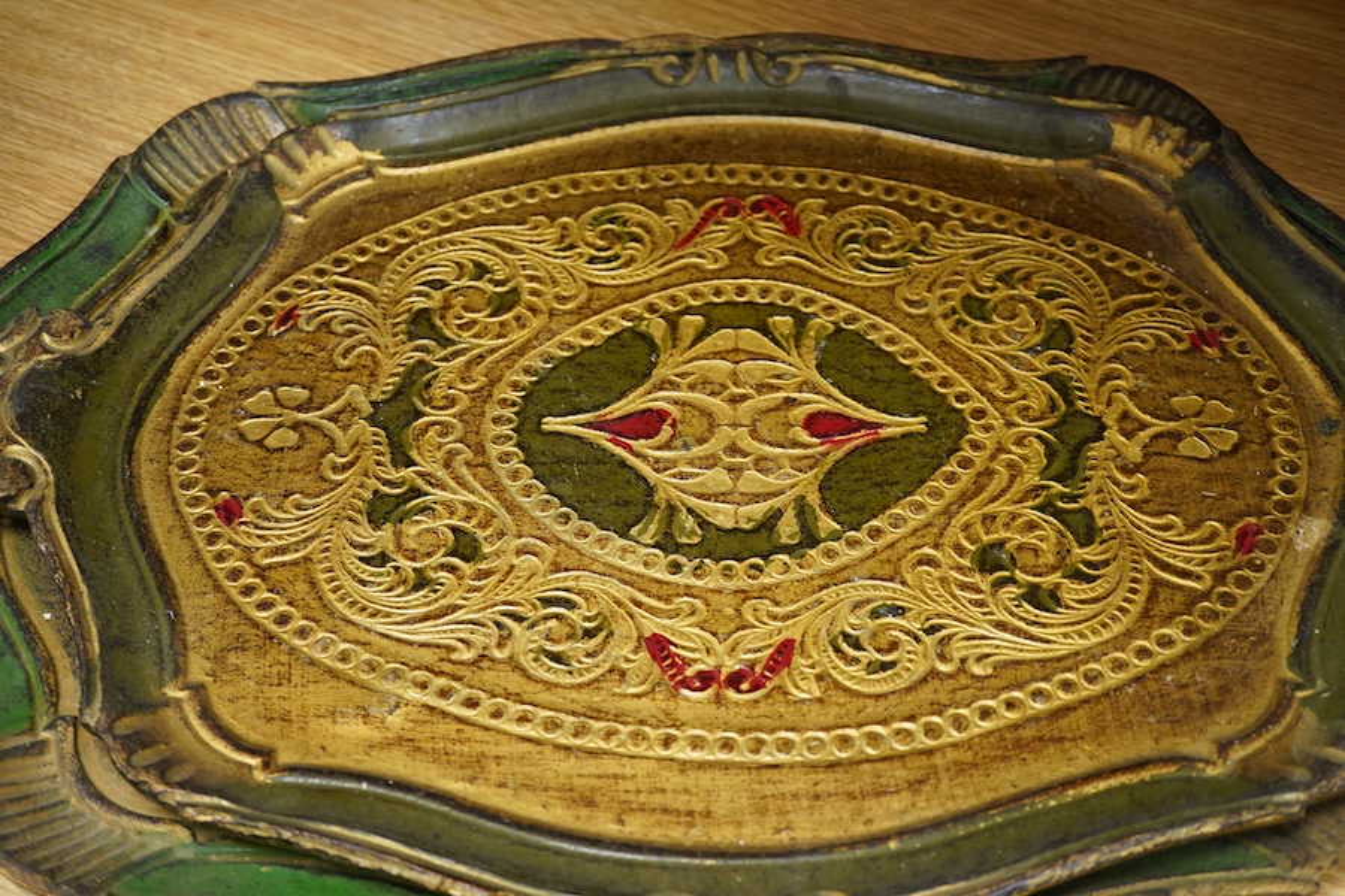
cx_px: 672
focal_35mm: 45
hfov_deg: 43.6
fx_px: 1681
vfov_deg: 29.9
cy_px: 448
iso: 1250
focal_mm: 30
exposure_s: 1/125
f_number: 3.5
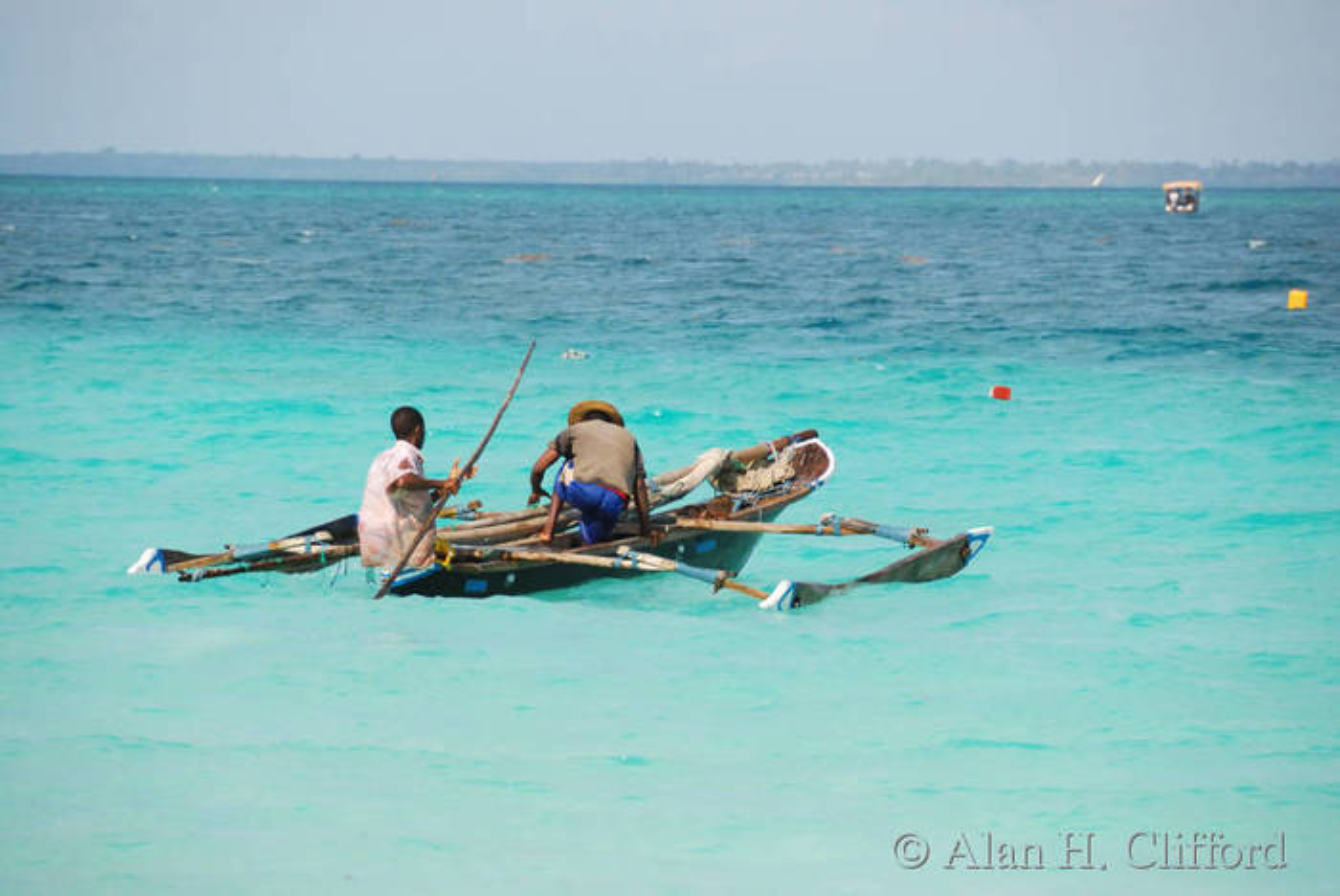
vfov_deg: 5.4
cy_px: 448
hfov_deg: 8.1
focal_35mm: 255
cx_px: 670
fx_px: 9499
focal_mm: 170
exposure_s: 1/2500
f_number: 7.1
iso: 800
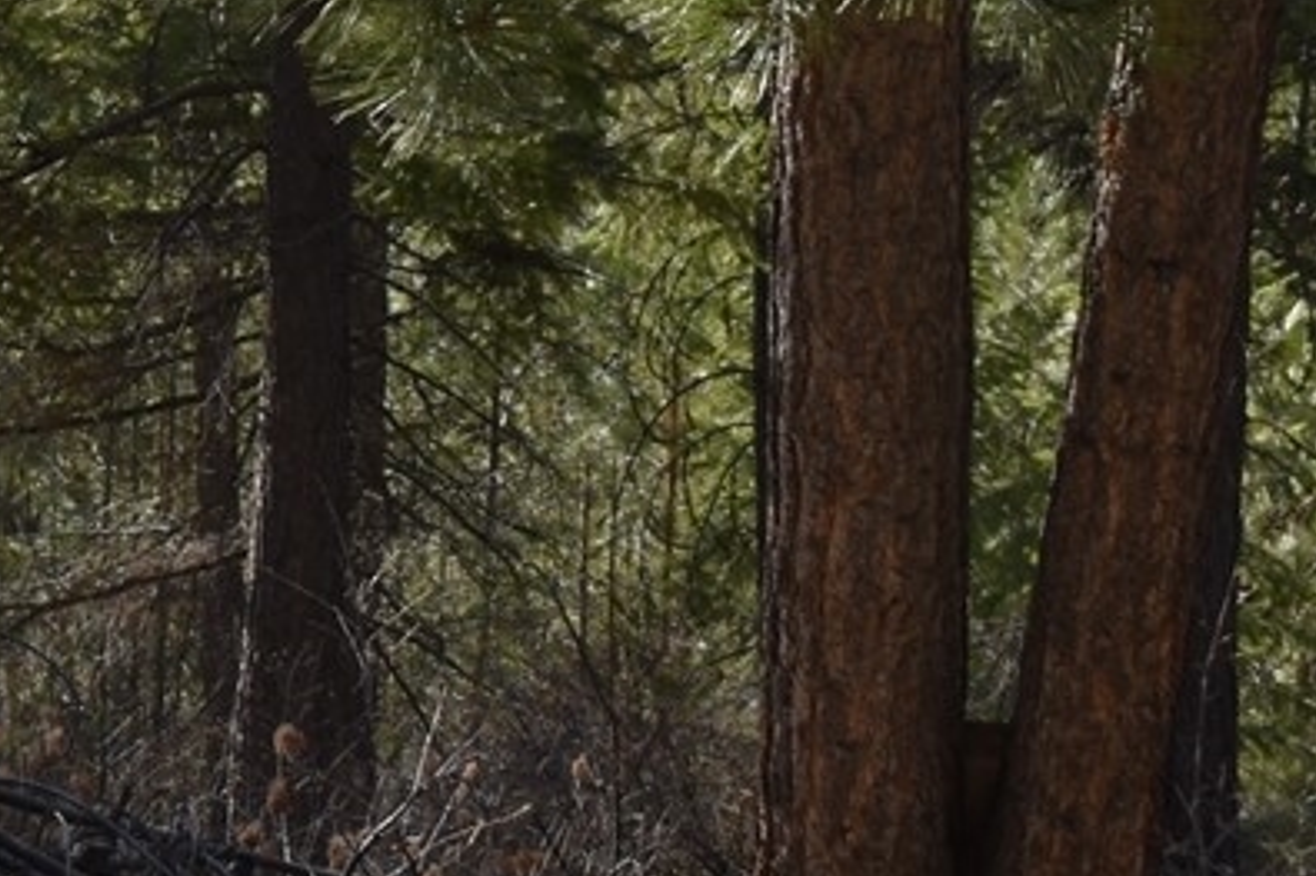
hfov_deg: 8.9
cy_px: -325
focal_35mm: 219
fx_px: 8002
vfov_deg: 6.2
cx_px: -1321
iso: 100
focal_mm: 34
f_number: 8
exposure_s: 1/200
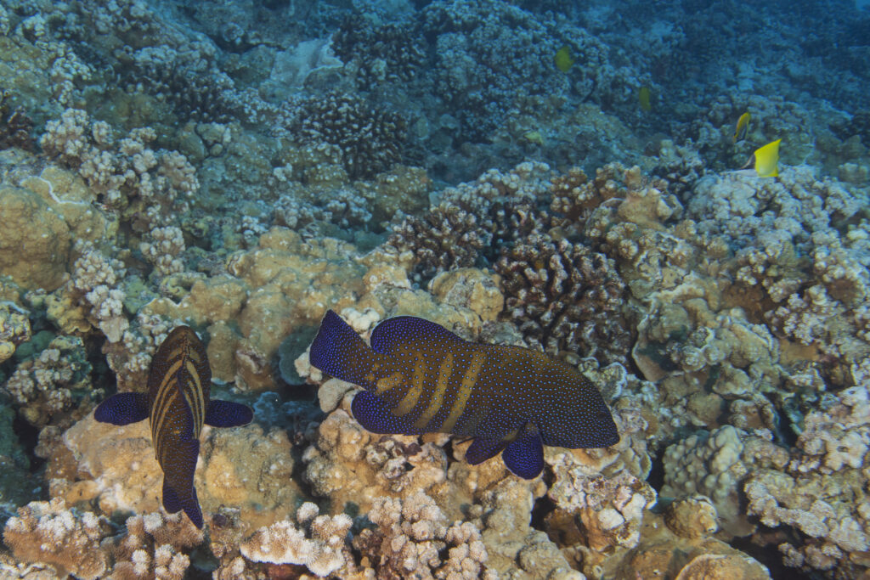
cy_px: 290
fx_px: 846
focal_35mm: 35
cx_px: 435
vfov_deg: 37.9
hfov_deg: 54.4
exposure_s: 1/100
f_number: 9
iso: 200
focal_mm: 35
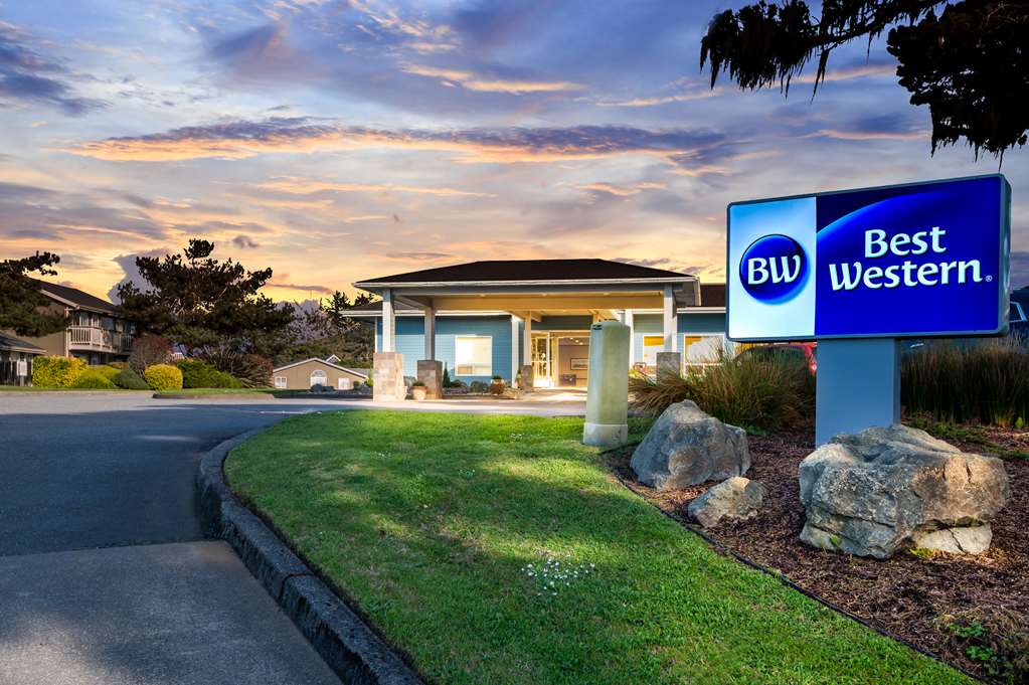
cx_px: 514
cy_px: 342
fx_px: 1000
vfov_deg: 37.8
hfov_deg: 54.5
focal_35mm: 35
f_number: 8
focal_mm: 35
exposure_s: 1/40
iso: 200
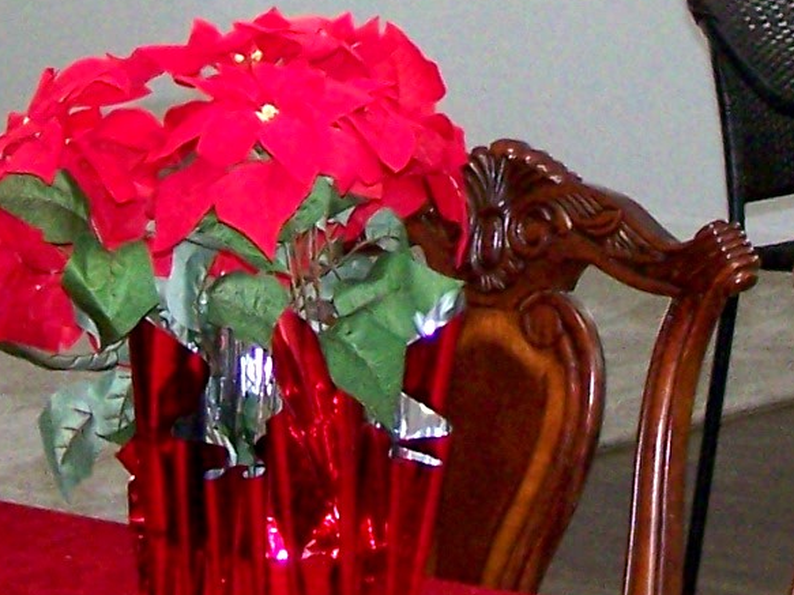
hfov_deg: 11.7
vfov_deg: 8.8
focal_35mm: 169
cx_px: 464
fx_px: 3876
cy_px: 83
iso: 160
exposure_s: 1/60
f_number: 2.8
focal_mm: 6.3
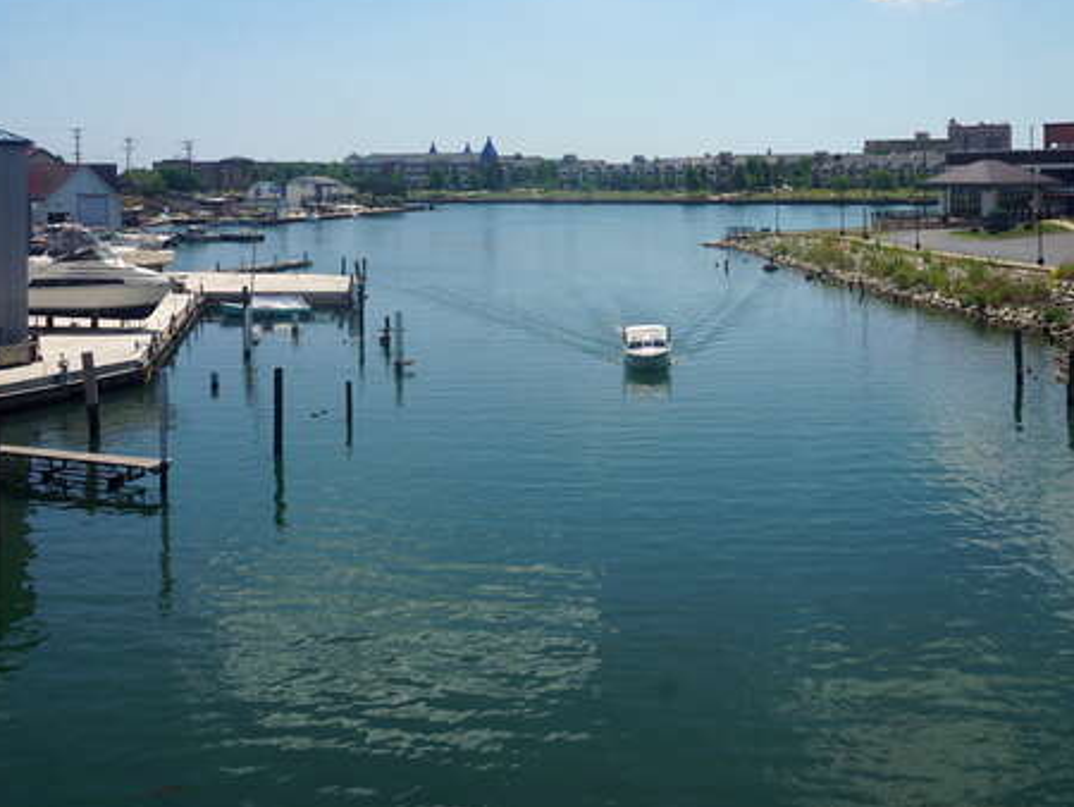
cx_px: 621
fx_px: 1273
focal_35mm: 41
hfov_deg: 45.6
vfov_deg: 34.3
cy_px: 180
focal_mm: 16
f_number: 11
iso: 100
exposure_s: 1/320
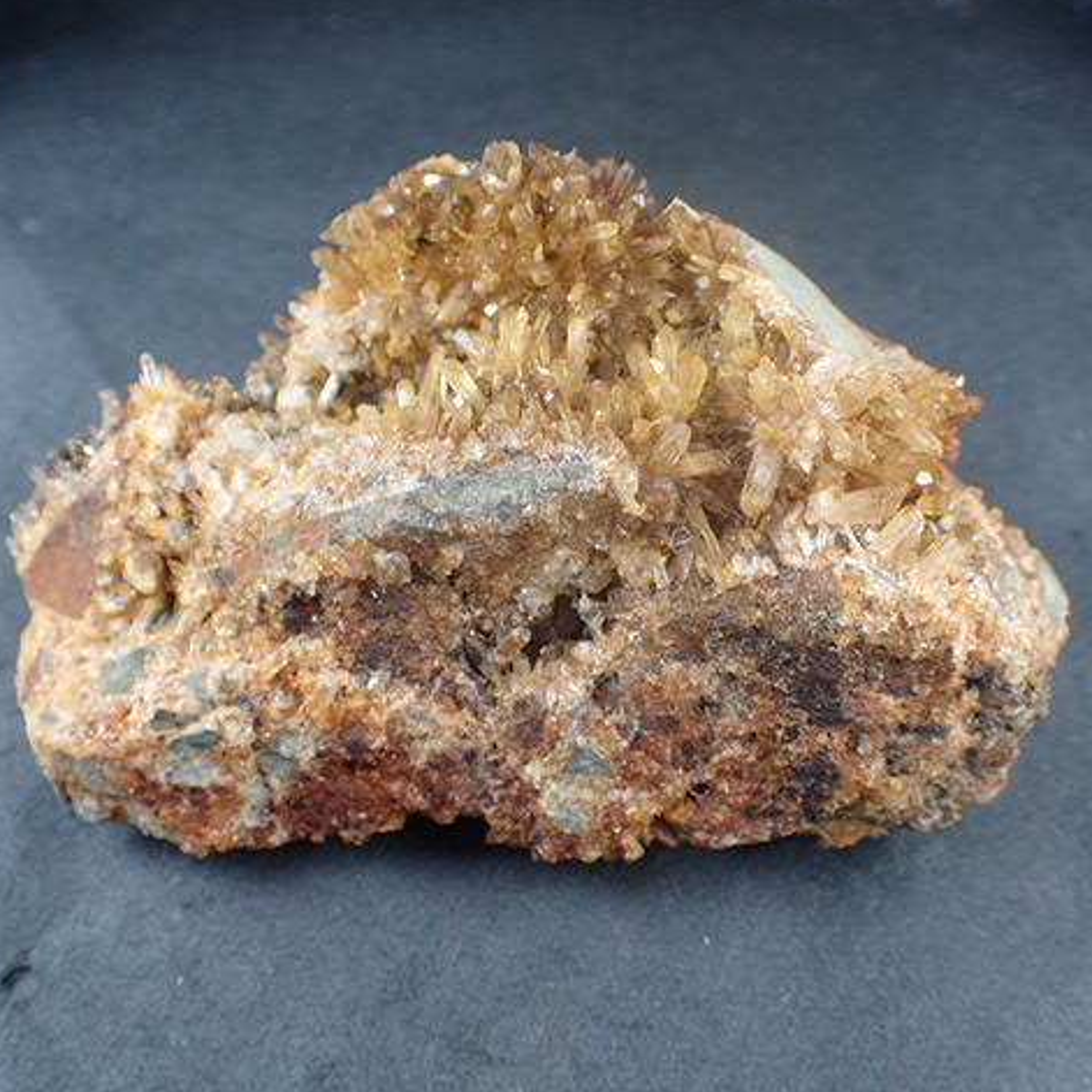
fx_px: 1285
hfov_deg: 46.0
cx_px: 573
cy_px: 540
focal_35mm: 36
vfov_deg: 46.0
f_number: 2.3
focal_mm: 5.5
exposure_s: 1/160
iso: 100
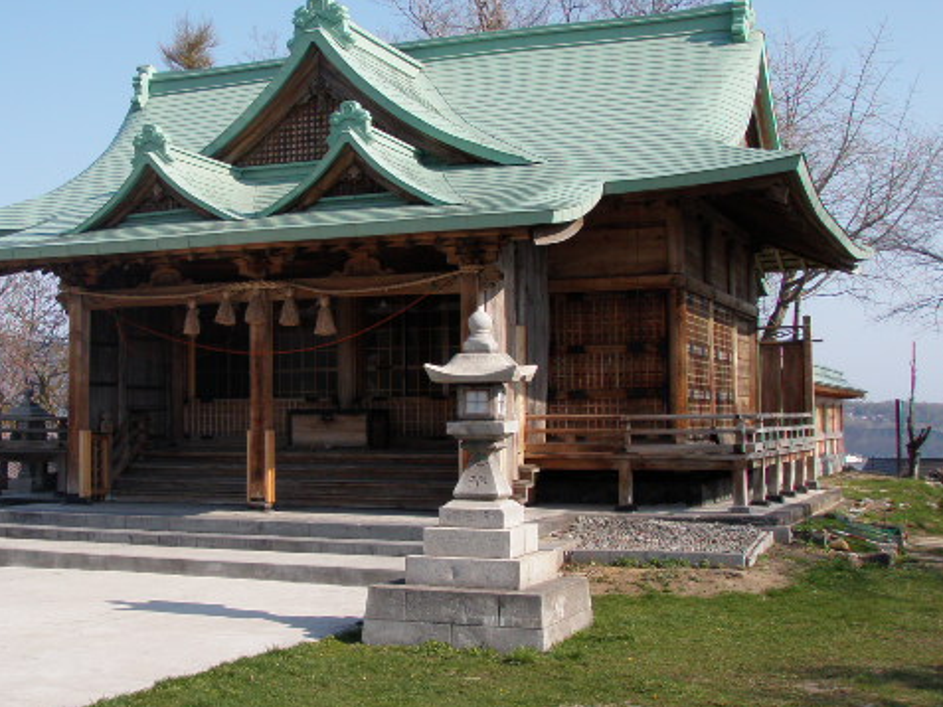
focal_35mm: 51
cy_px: 357
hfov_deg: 37.2
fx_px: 1390
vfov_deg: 28.6
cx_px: 342
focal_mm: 6.7
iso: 80
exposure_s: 1/640
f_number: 3.5
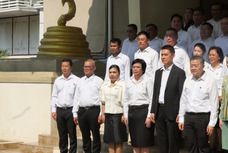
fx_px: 653
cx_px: 114
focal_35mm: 103
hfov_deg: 19.8
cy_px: 76
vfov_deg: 13.3
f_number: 22
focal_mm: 50
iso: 6400
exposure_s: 1/2500
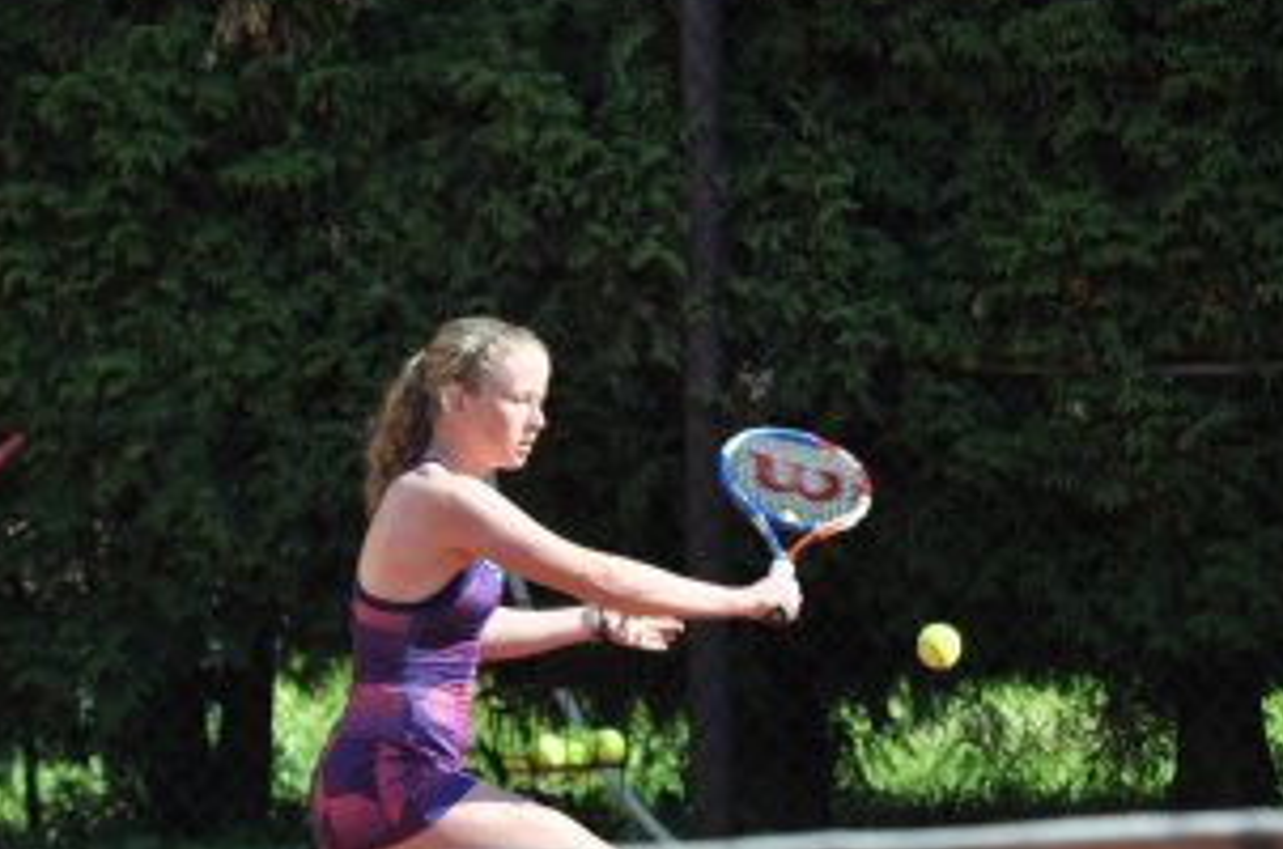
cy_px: 711
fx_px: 13120
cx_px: 518
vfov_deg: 3.7
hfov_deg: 5.6
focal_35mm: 369
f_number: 5
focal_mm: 135
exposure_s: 1/1250
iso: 400
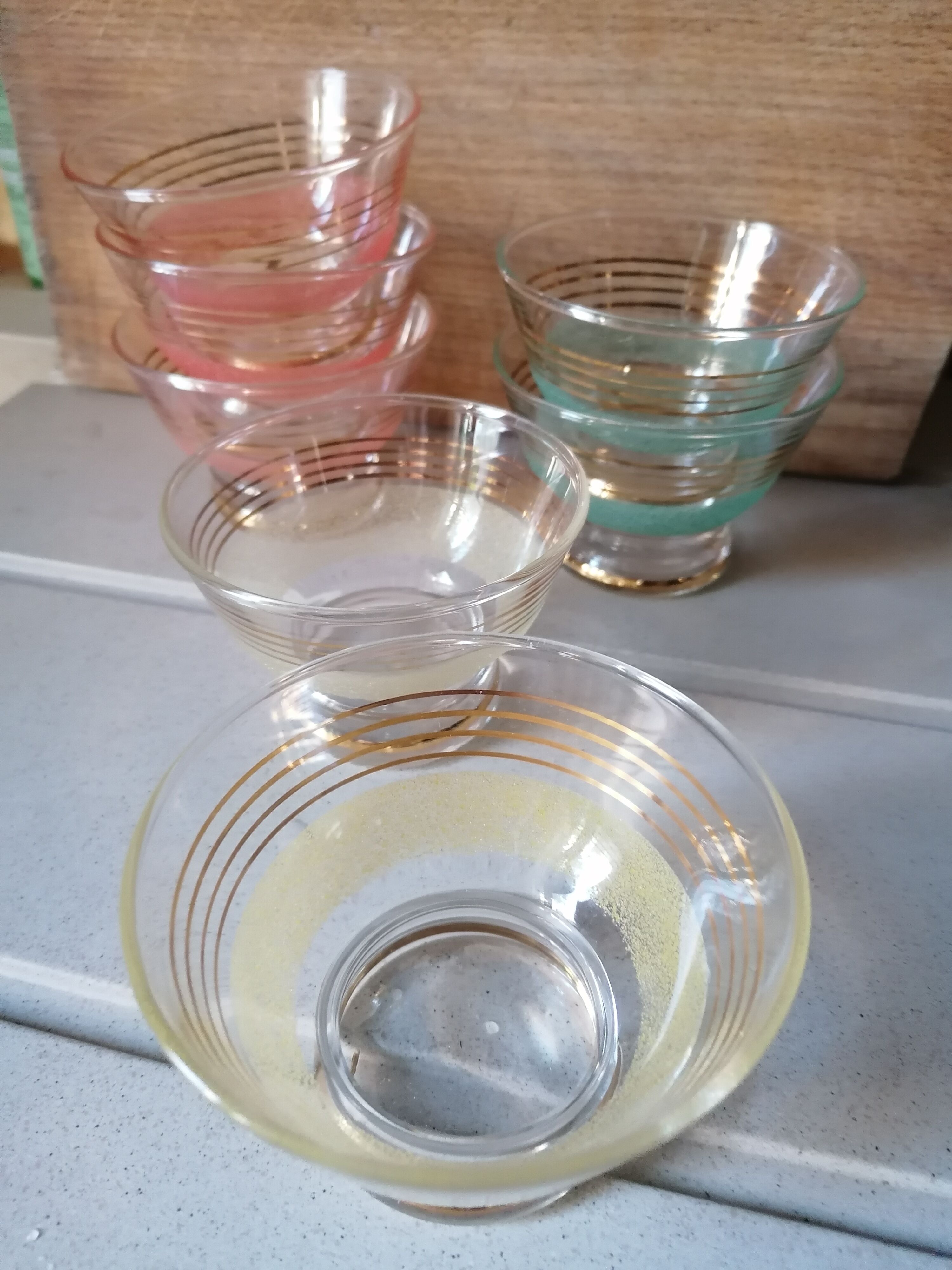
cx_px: 476
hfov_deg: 51.4
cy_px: 635
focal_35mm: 27
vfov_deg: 65.3
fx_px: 990
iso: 640
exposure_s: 1/16.7
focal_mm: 4.75
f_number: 1.8
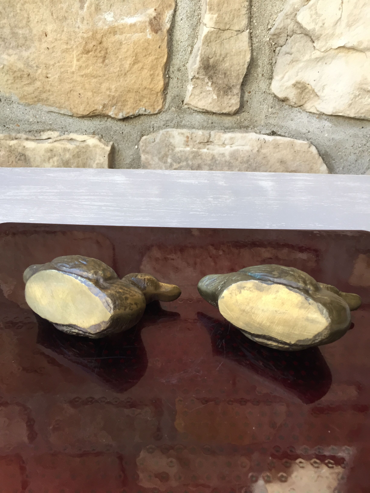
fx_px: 413
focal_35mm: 29
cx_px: 185
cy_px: 246
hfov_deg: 48.2
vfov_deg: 61.7
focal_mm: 4.15
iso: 40
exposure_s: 1/33
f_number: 2.2
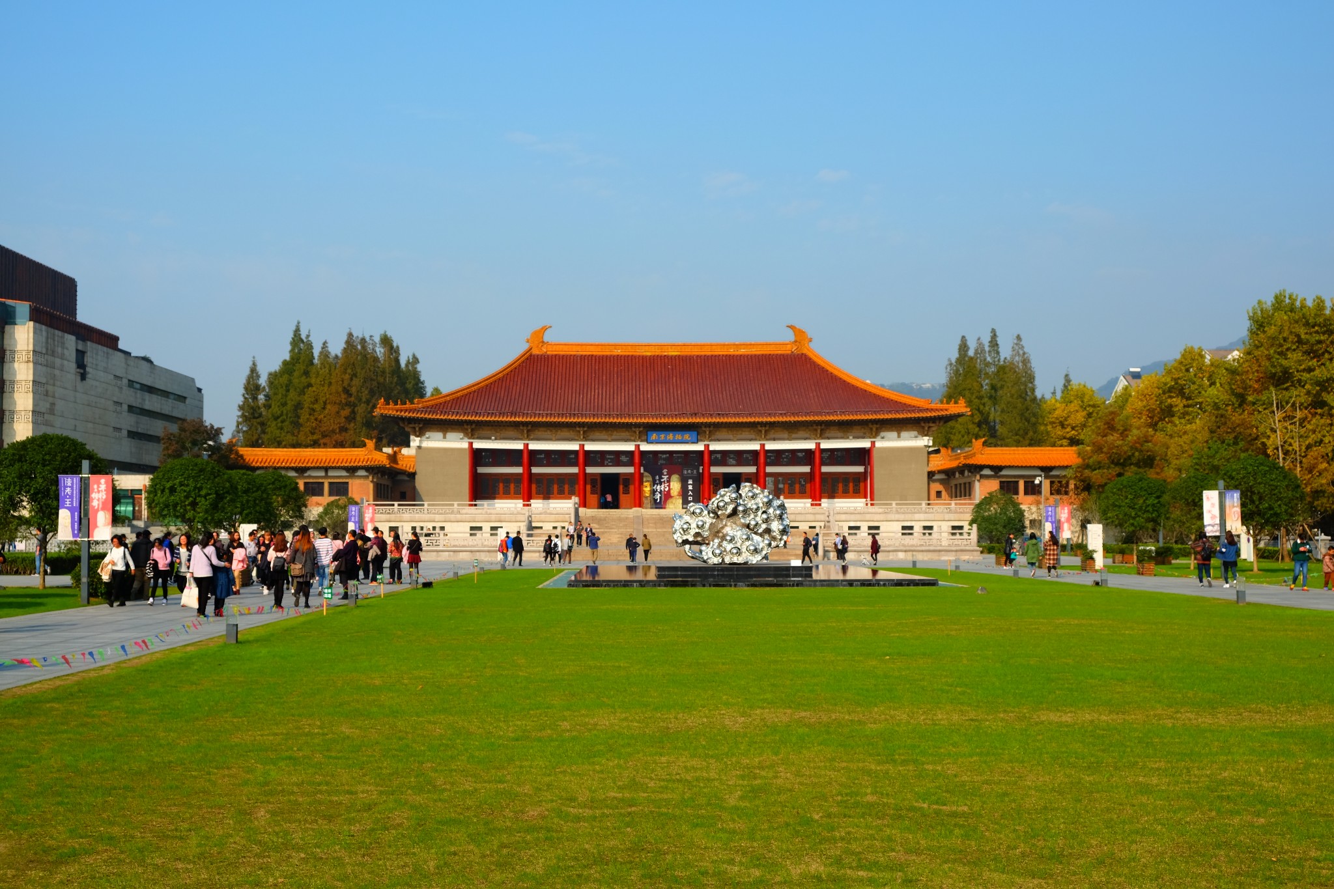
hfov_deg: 43.6
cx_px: 667
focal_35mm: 45
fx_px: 1667
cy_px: 444
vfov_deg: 29.9
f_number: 8
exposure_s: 1/400
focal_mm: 30.2
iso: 200
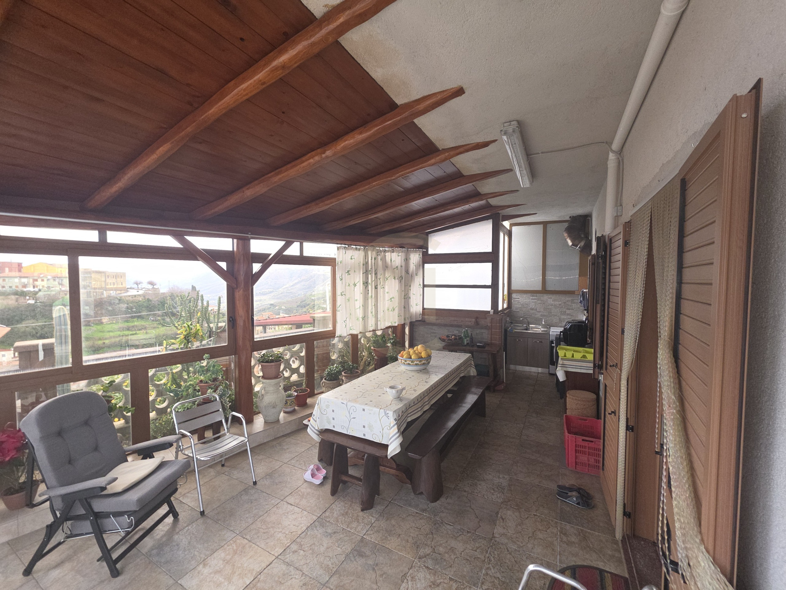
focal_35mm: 13
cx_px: 393
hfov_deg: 106.2
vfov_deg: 89.9
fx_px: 295
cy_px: 295
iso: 80
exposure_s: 1/60
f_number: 1.9
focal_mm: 2.2
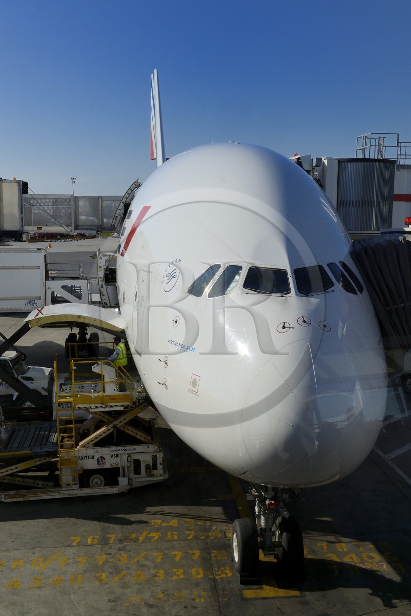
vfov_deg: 46.4
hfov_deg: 31.9
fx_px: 720
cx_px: 206
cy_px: 308
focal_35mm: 42
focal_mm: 42
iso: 500
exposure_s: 1/250
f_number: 18
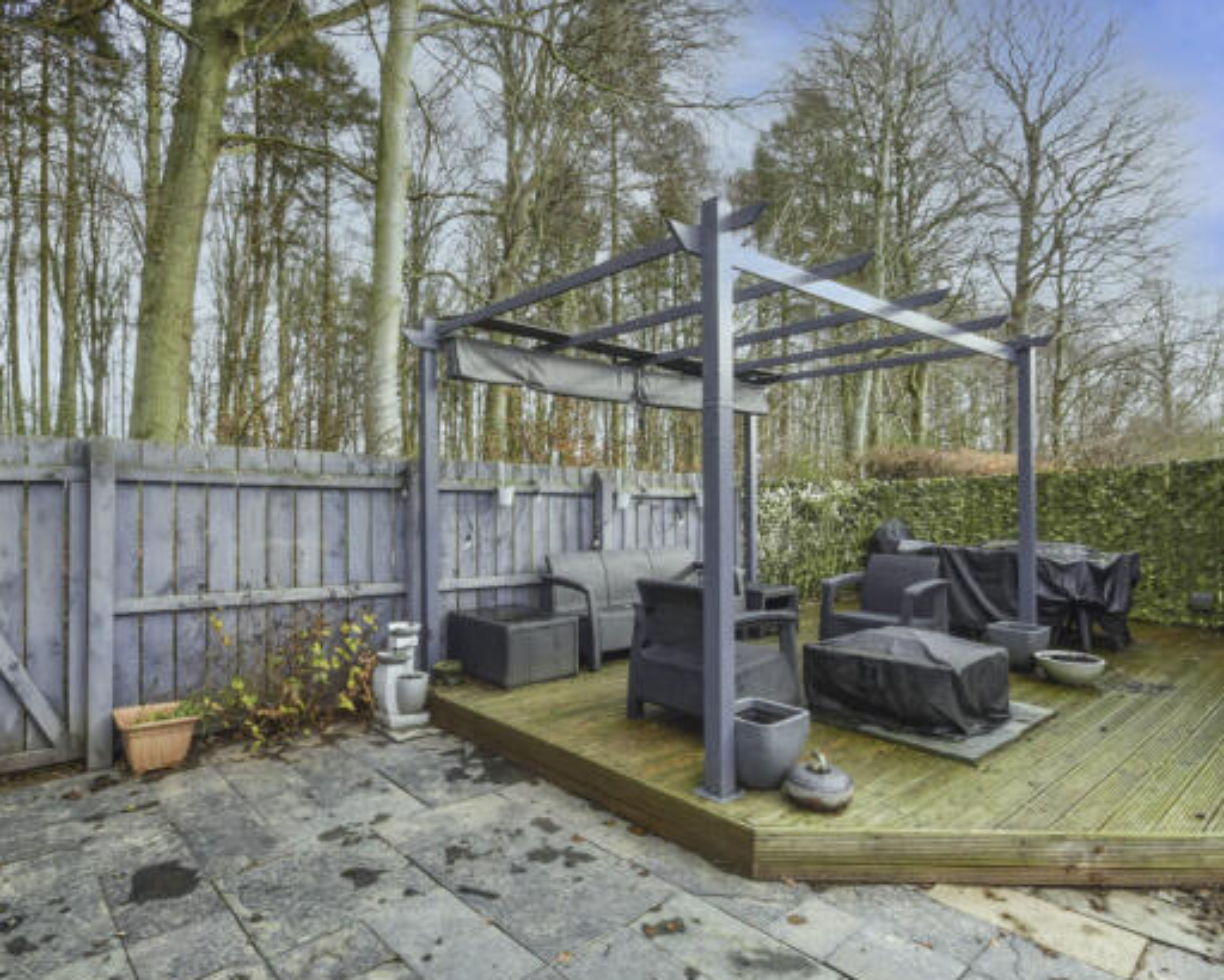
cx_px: 606
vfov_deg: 73.8
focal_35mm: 18
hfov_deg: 86.3
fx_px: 652
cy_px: 498
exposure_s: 1/60
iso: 180
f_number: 8
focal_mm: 10
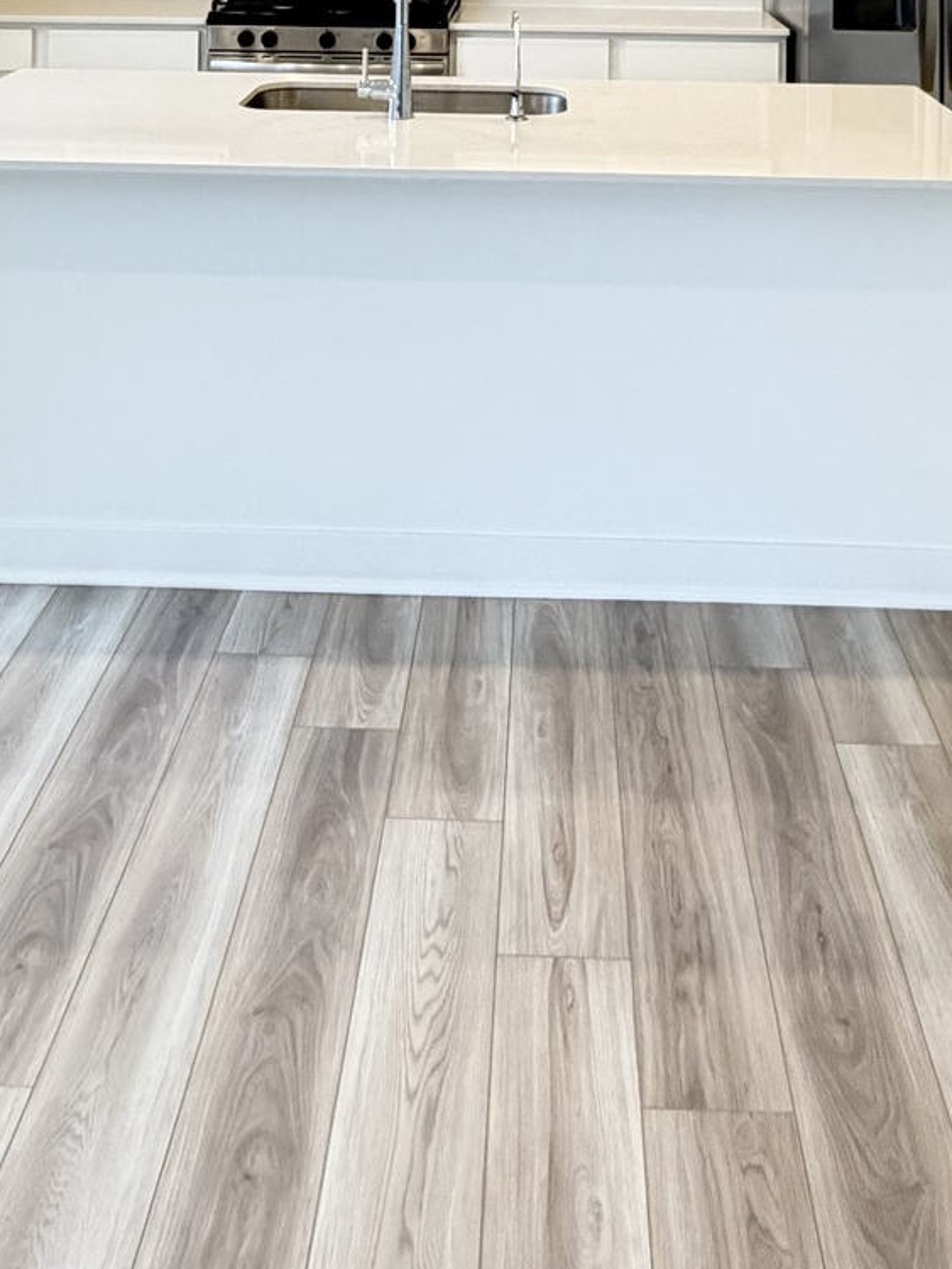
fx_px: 1576
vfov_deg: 36.3
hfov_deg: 33.6
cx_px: 507
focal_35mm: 43
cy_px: -168
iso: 320
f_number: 2.2
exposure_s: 1/60
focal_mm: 2.22
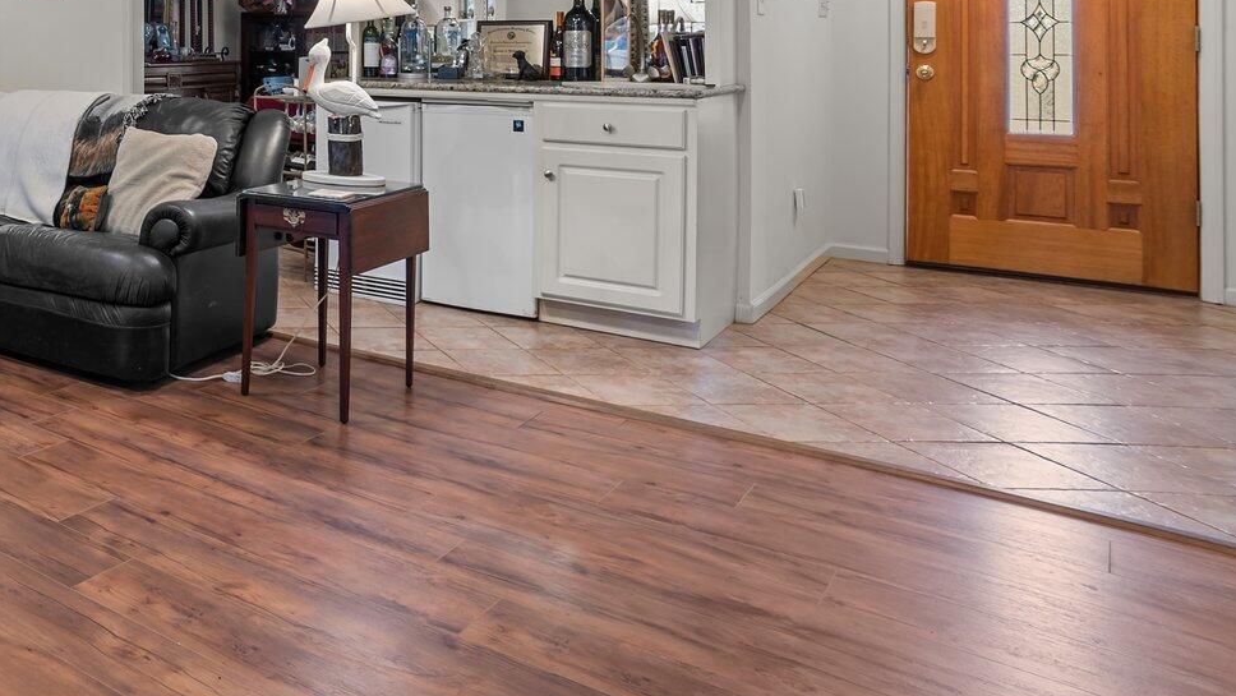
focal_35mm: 31
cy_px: 3
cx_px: -43
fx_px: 1016
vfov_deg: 34.4
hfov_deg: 49.1
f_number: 8
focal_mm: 14
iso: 250
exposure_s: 1.6
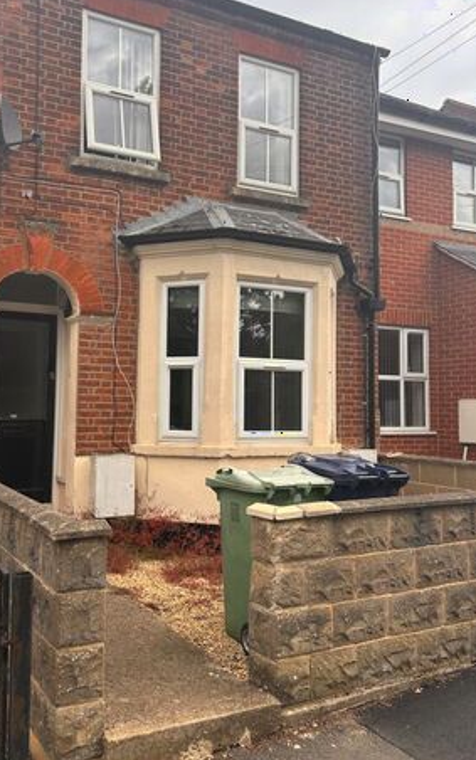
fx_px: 663
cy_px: 369
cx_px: 160
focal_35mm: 32
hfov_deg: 39.0
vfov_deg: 59.6
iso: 50
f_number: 1.5
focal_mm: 5.7
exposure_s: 1/1089
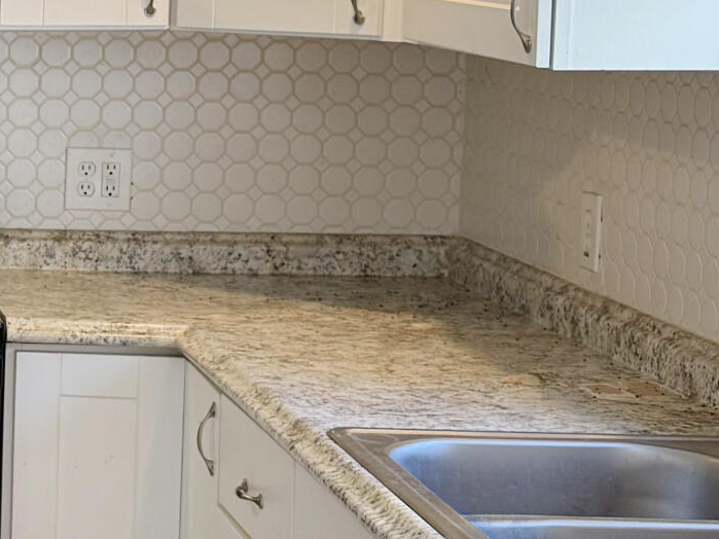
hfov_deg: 17.3
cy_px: 171
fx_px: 2139
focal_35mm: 103
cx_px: -352
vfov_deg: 14.3
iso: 100
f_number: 1.78
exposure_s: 1/120
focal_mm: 6.76
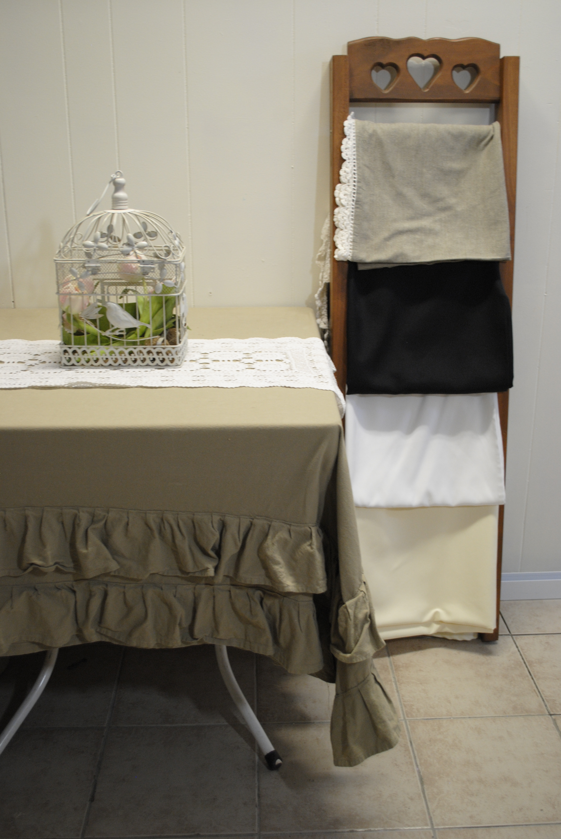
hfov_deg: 34.3
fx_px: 909
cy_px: 420
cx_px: 280
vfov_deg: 49.5
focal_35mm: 39
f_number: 4.2
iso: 400
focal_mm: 26
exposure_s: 1/20
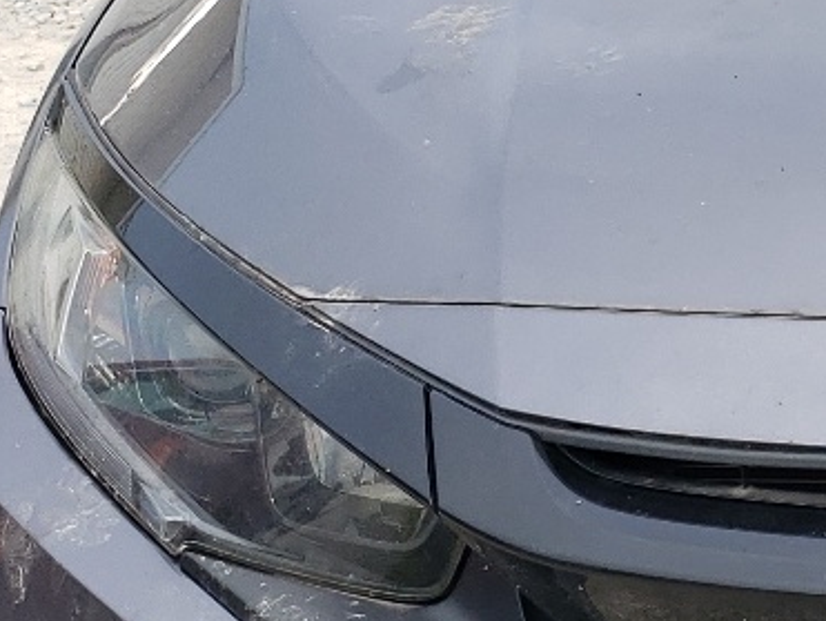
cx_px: 1334
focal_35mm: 112
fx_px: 2675
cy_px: 305
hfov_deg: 15.8
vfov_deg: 13.2
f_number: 1.5
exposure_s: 1/1667
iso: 50
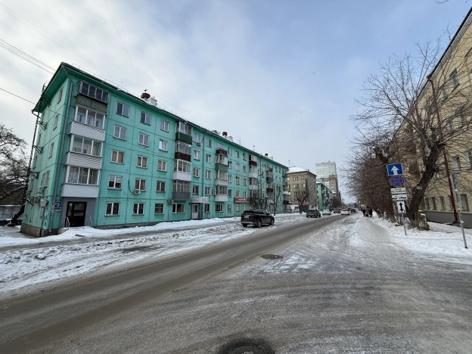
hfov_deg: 102.1
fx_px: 191
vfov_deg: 85.7
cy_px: 177
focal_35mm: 14
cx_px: 236
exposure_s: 1/734
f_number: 2.2
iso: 50
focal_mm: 2.22
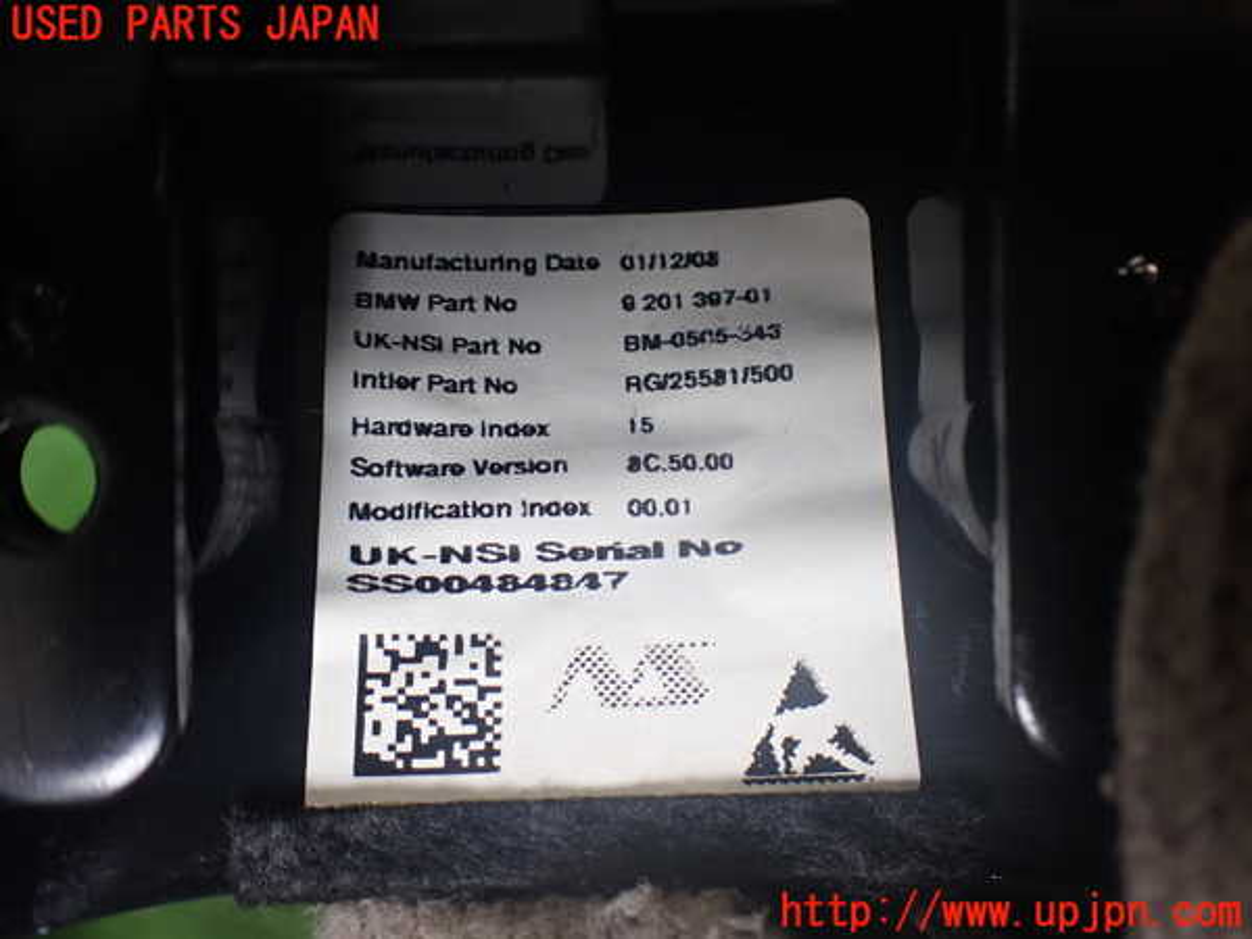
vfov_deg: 46.8
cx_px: 626
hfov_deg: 60.0
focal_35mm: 30
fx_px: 1085
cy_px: 470
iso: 250
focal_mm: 5.4
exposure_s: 1/125
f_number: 2.3
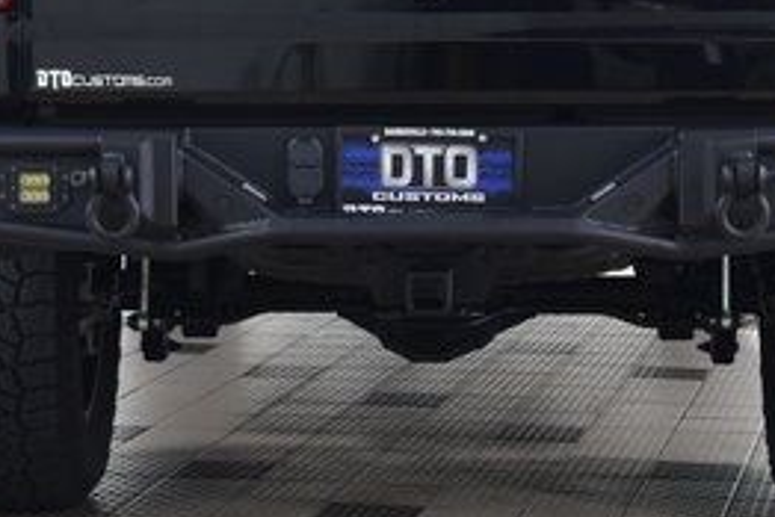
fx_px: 2994
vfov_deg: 9.8
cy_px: 72
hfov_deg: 14.7
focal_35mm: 139
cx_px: 438
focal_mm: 38
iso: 1100
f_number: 6.3
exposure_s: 1/15
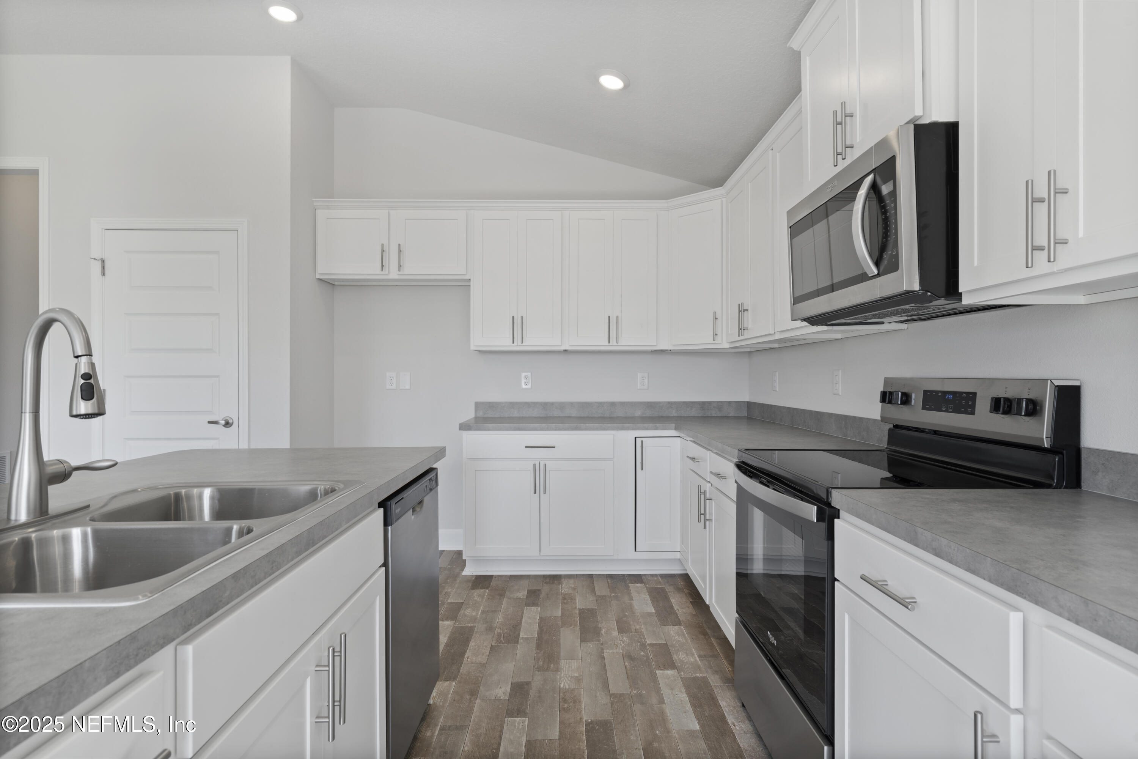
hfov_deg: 90.0
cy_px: 380
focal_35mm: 18
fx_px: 569
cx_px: 569
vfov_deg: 67.4
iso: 100
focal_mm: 18
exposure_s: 1/4
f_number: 8
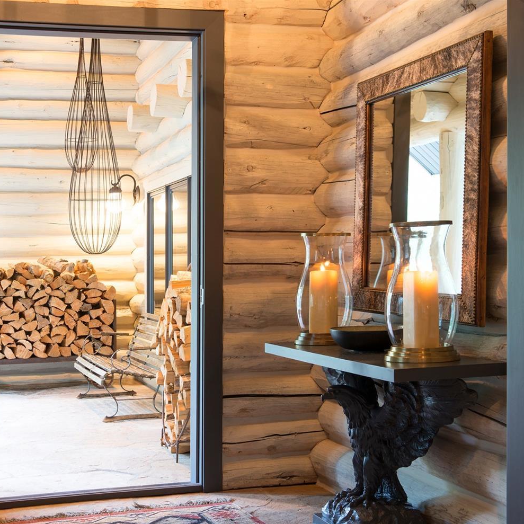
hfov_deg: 29.4
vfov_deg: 29.6
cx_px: 197
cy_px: 264
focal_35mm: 58
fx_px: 993
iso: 200
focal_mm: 45
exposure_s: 1/1.25
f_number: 8
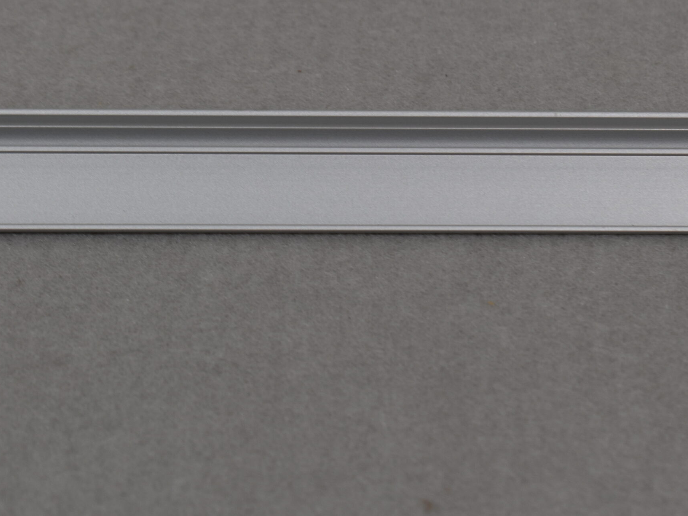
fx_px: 2340
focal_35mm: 118
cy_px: 178
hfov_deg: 16.7
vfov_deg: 12.6
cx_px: 499
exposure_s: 1/60
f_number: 8
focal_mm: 55
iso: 250
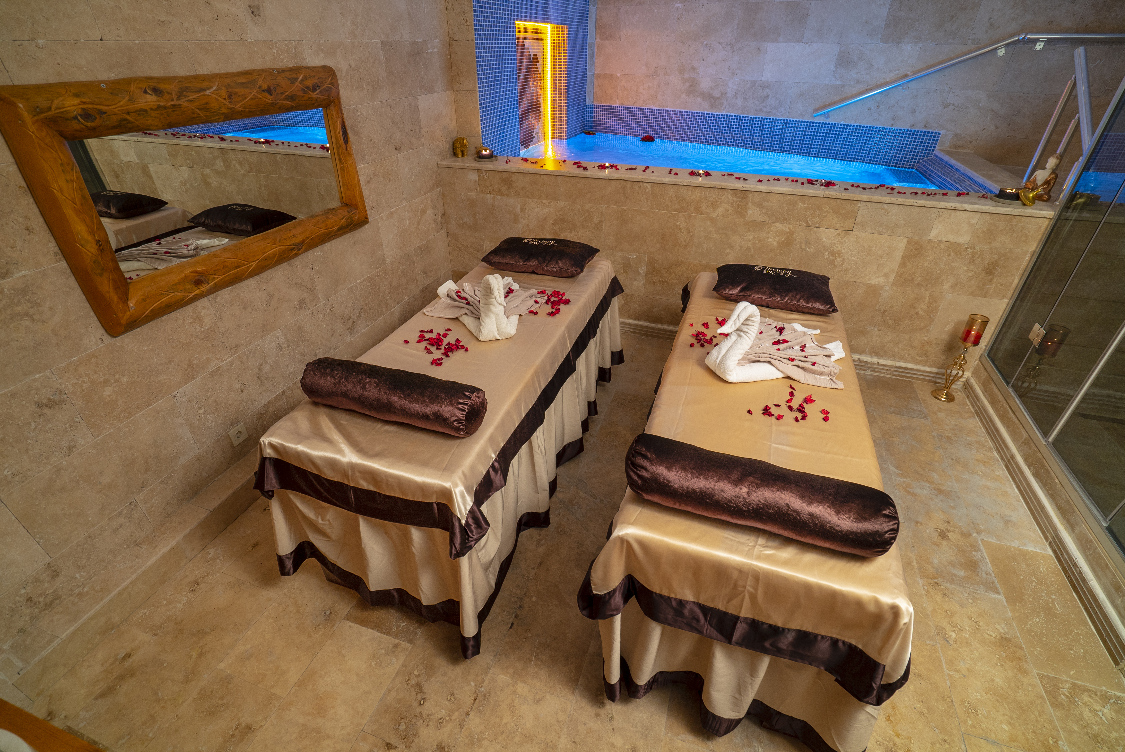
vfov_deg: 73.8
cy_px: 376
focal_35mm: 16
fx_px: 500
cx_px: 562
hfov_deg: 96.7
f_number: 4.5
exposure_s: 1/25
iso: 500
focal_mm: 16
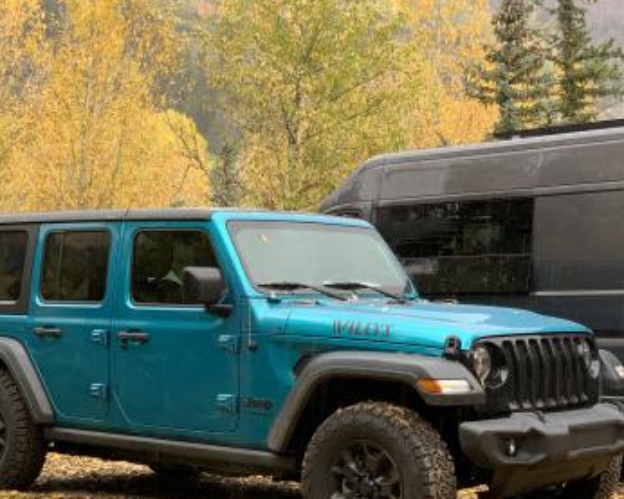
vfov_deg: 20.7
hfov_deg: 25.7
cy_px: 315
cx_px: 274
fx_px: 1367
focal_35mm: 74
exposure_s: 1/122
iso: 50
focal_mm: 6
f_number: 2.4
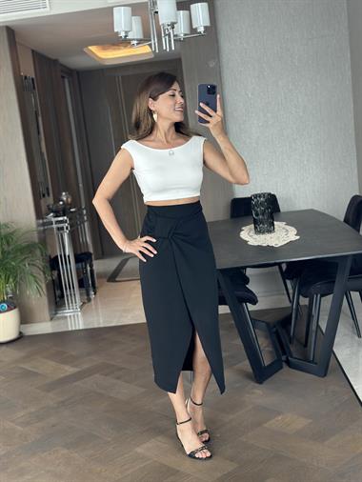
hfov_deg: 30.3
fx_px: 669
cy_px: 241
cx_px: 181
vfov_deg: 39.6
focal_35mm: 48
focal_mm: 6.86
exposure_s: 1/60
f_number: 1.78
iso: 160
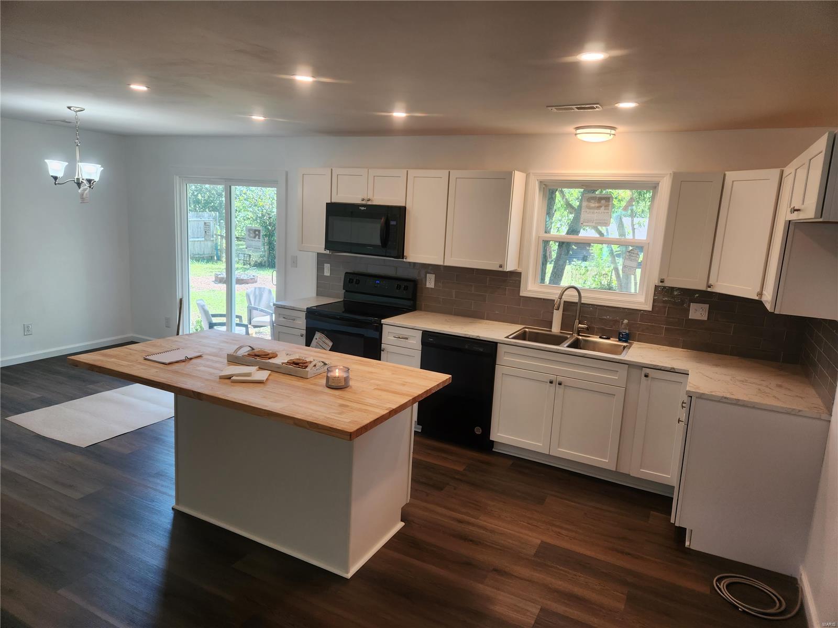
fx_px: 557
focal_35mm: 23
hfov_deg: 73.9
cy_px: 314
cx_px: 419
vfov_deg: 58.9
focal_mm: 5.4
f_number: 1.8
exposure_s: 1/120
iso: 64
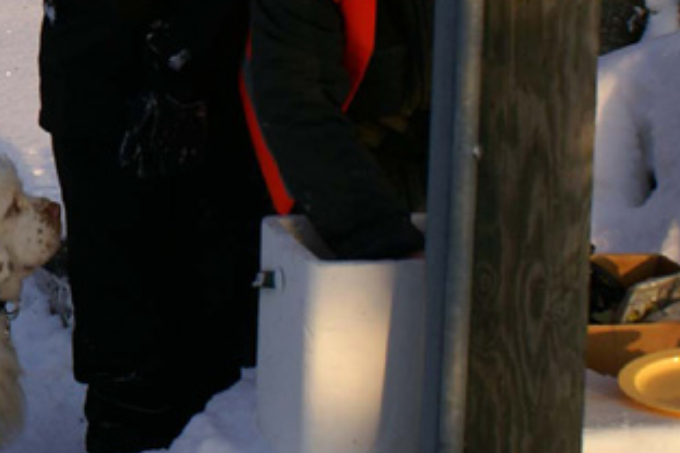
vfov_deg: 12.6
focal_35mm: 107
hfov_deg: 18.0
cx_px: -171
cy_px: -25
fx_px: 2020
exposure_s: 1/125
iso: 100
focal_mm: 28
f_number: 7.1
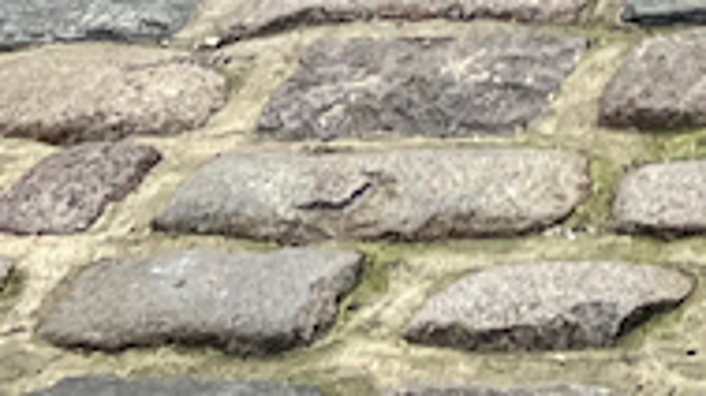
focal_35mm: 192
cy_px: -1158
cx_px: 777
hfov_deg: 11.1
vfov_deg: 5.5
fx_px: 3592
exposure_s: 1/489
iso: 50
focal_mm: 5.1
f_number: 1.6
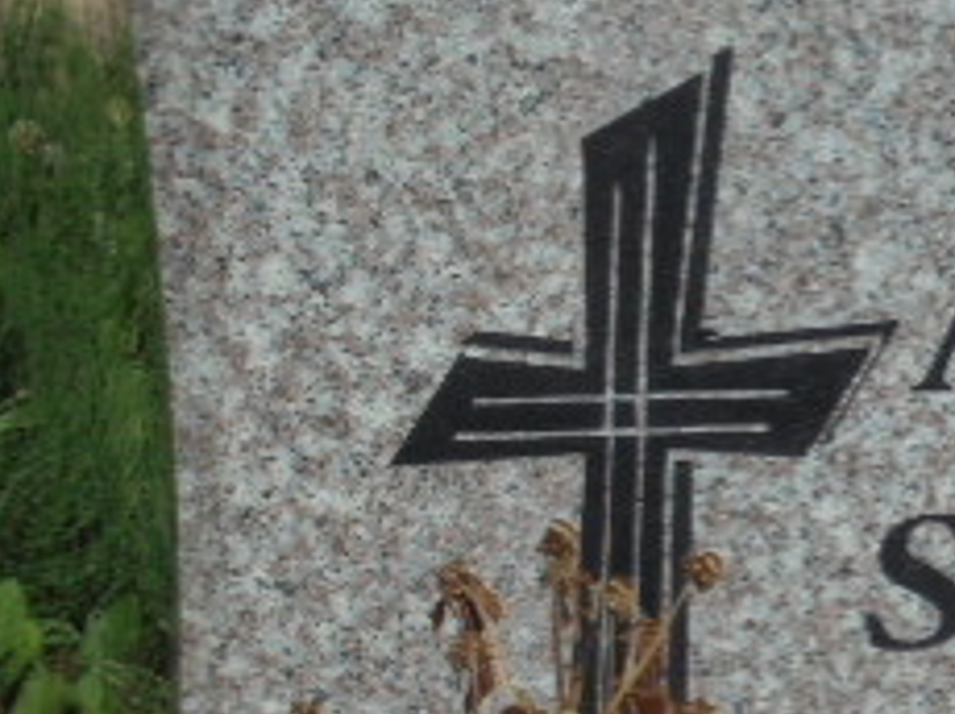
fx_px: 4299
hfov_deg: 12.3
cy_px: 419
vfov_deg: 9.5
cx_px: 1212
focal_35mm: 156
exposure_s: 1/160
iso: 100
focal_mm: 10.1
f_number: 16.4
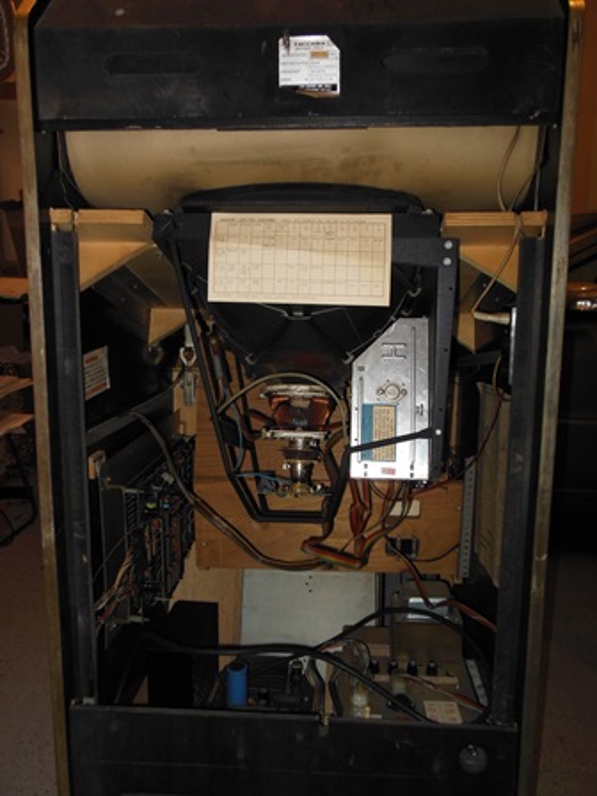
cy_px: 398
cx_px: 298
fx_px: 575
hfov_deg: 54.9
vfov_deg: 69.4
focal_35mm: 25
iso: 125
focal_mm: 4.5
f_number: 3.2
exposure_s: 1/25
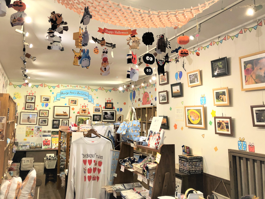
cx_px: 115
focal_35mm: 32
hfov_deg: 56.6
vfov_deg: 44.1
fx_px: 245
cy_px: 86
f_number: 1.8
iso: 40
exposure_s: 1/25
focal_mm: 4
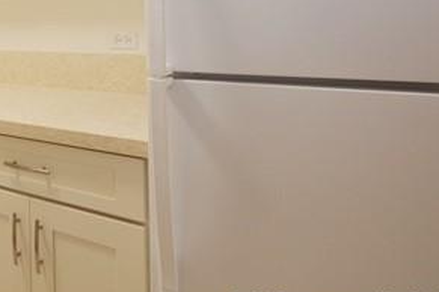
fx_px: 402
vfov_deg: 36.2
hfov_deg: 45.3
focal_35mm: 33
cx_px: -27
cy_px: 3
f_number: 4
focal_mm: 10
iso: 400
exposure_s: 1/60
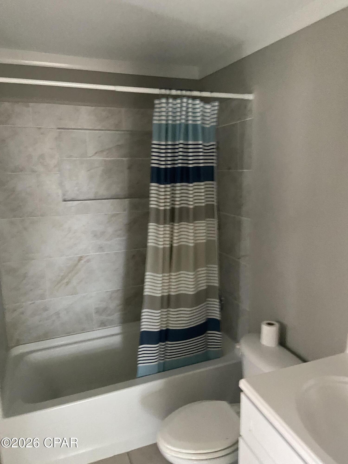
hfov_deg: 53.1
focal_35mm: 26
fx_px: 349
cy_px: 232
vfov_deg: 67.3
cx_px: 174
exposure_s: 1/30
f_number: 1.8
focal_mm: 4.25
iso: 640
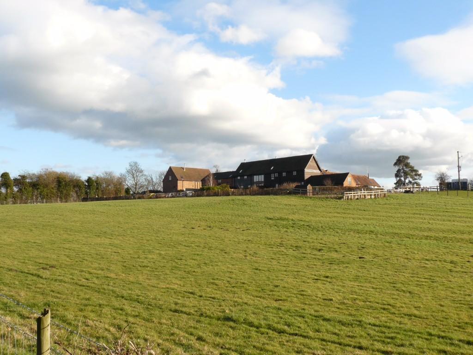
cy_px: 178
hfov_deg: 51.4
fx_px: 492
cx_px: 236
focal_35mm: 36
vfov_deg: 39.7
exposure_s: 1/200
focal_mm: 6
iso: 100
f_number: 5.6
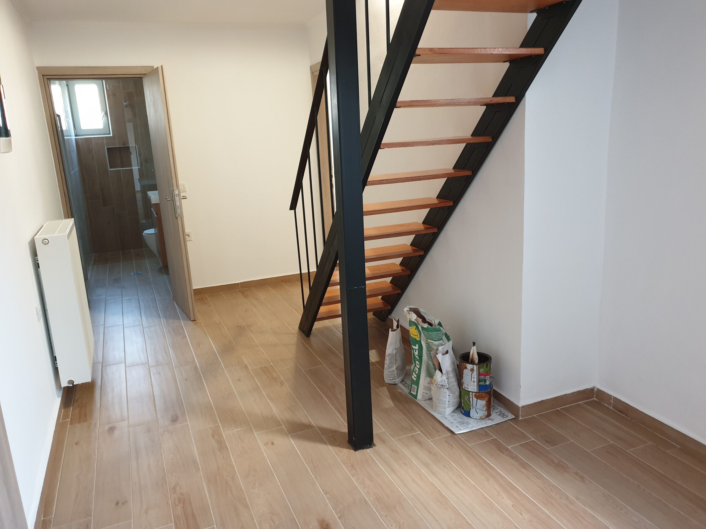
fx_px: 530
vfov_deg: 53.1
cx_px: 353
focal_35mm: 26
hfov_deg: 67.3
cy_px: 264
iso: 320
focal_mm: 4.3
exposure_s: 1/20
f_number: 1.5
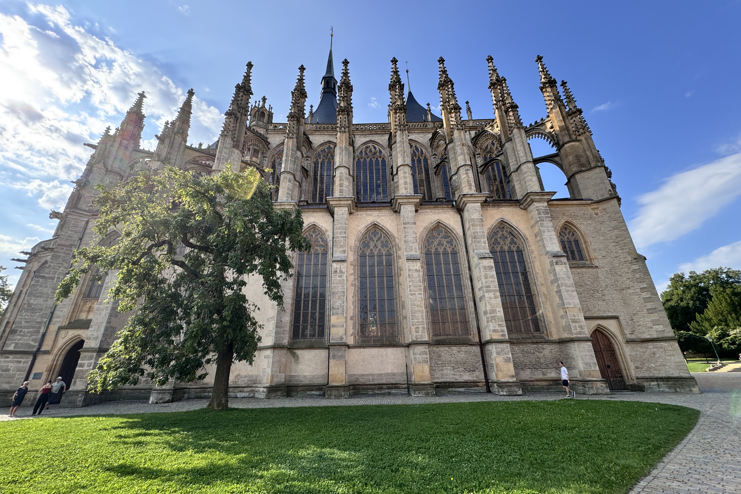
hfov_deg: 100.4
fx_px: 309
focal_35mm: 15
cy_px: 237
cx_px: 370
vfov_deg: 77.3
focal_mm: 2.22
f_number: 2.2
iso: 40
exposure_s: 1/727
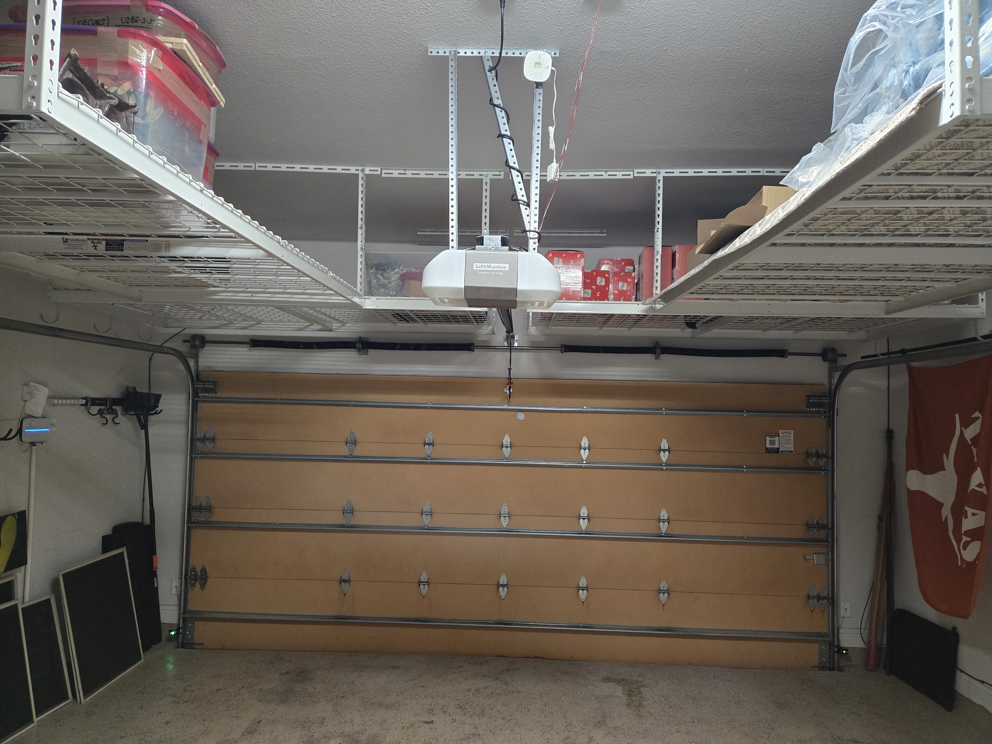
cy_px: 372
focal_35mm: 23
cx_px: 496
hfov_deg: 73.9
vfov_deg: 58.9
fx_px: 659
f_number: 1.8
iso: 640
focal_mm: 5.4
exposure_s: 1/60
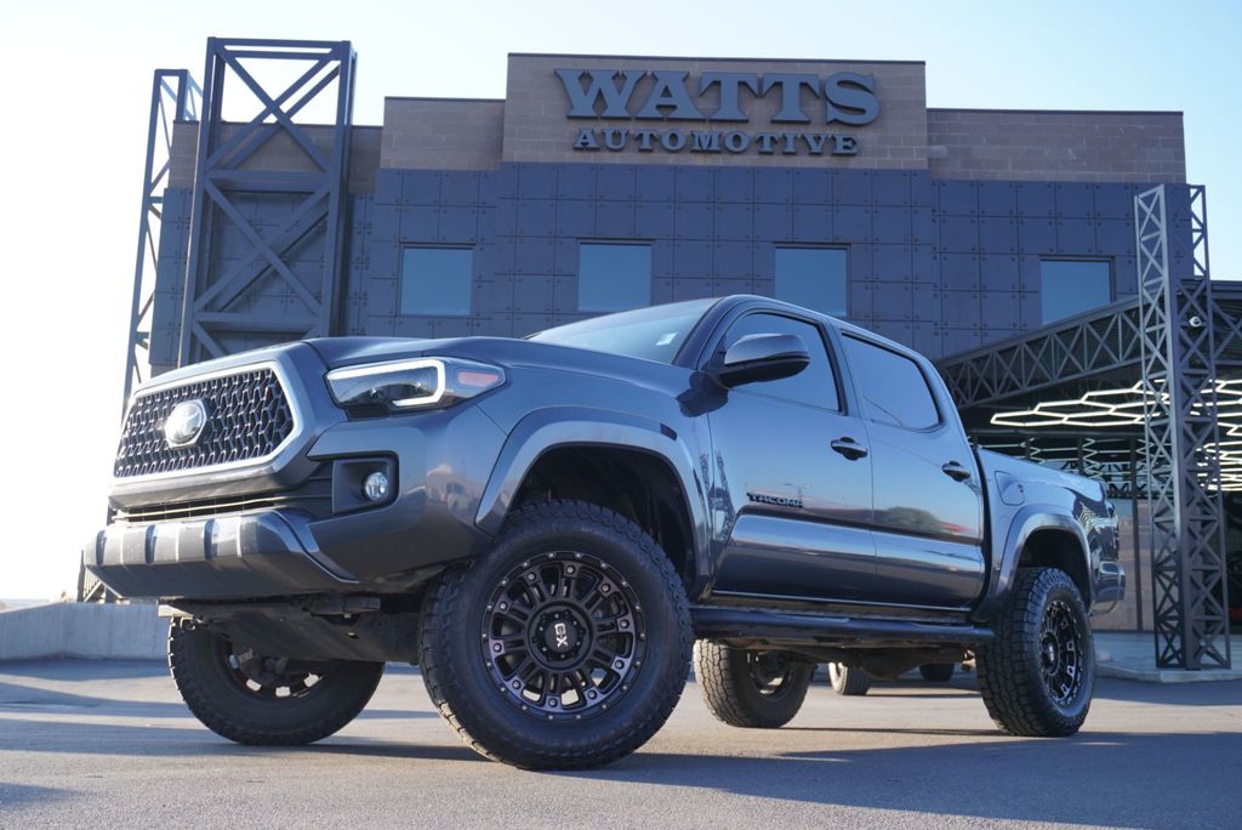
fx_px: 1346
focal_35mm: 39
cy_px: 415
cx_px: 621
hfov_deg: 49.5
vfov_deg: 34.3
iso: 100
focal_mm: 26
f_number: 5.6
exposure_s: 1/80
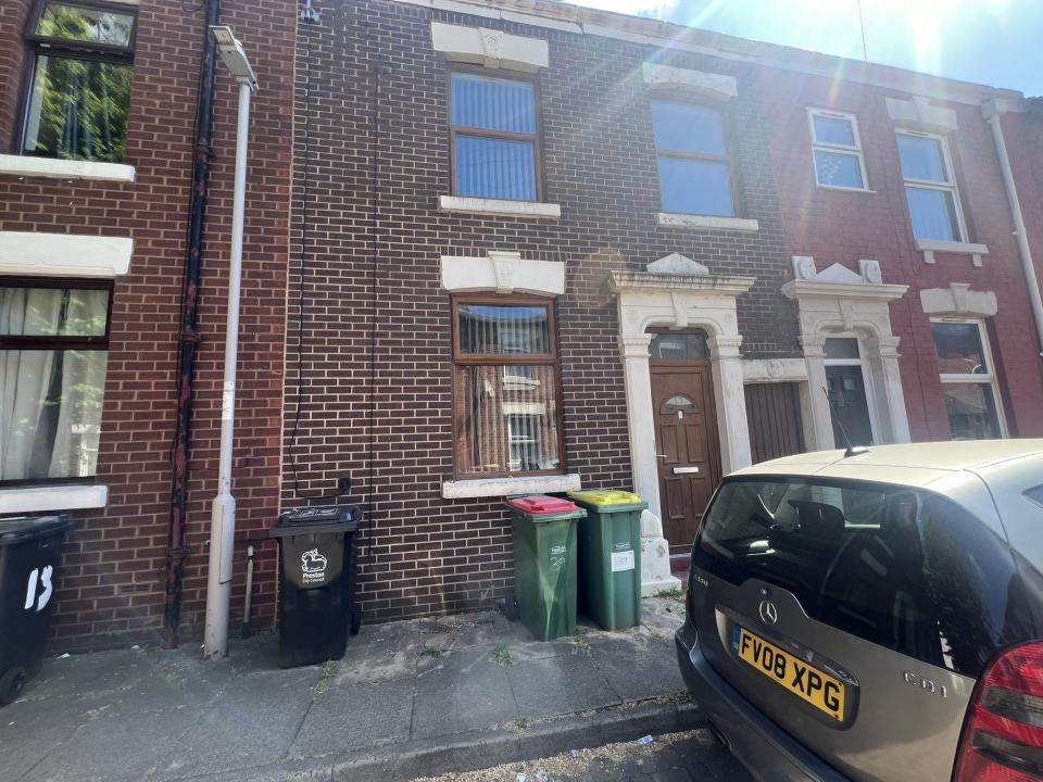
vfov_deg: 89.9
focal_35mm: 13
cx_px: 522
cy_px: 391
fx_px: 392
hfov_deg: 106.2
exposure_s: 1/271
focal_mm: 1.57
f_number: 1.8
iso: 32
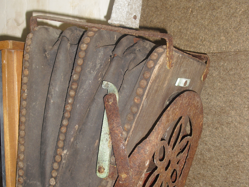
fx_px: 424
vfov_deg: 24.8
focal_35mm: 59
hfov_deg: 32.7
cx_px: 125
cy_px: 105
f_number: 3.4
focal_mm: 7.7
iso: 100
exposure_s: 1/60
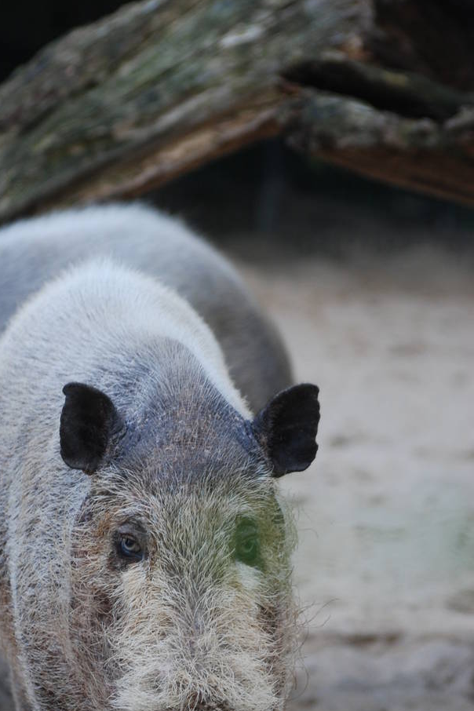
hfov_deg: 3.8
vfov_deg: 5.8
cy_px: 608
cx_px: 59
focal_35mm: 358
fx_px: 7068
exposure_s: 1/125
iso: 200
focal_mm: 135
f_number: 4.5
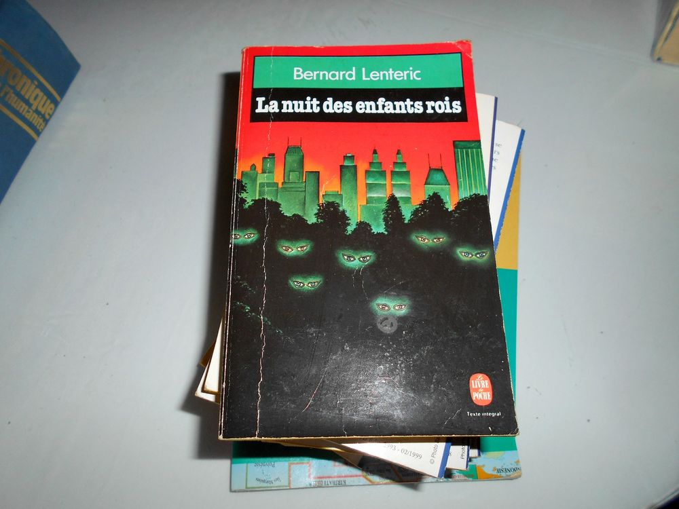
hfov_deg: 67.3
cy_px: 254
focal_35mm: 26
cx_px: 340
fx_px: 510
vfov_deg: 53.1
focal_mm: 4.6
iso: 80
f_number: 3.2
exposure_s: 1/25
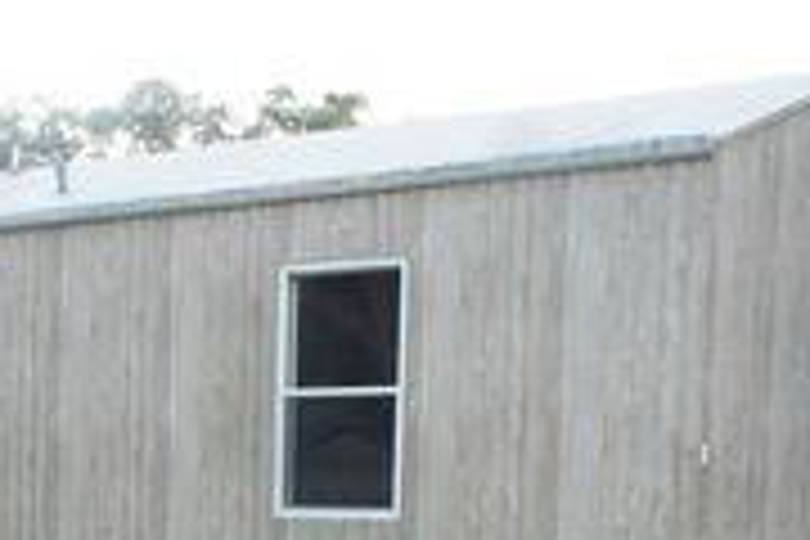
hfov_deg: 22.0
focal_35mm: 87
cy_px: 731
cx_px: -81
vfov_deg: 14.8
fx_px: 1966
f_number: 6.3
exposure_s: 1/60
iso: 640
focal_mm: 21
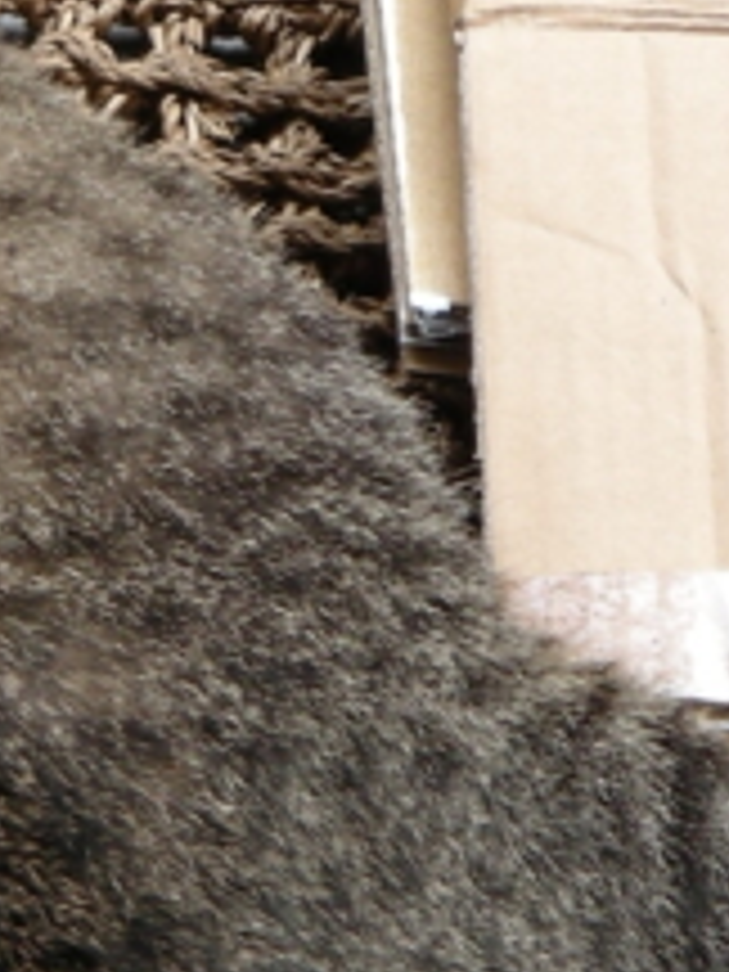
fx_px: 15416
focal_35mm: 549
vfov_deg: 3.6
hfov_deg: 2.7
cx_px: -81
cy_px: 644
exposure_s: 1/65.6
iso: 74
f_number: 3.5
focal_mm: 24.7
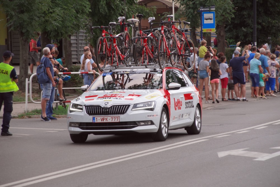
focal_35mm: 202
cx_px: 140
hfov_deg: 10.2
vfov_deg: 6.8
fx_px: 1575
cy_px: 94
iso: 400
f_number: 7.1
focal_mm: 135
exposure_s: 1/320
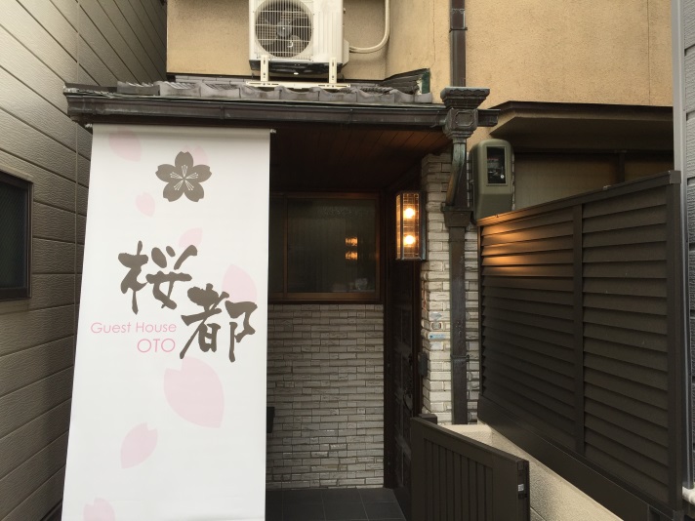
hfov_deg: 61.7
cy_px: 260
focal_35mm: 29
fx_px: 582
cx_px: 348
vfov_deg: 48.2
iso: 32
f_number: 2.2
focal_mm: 4.15
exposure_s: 1/120
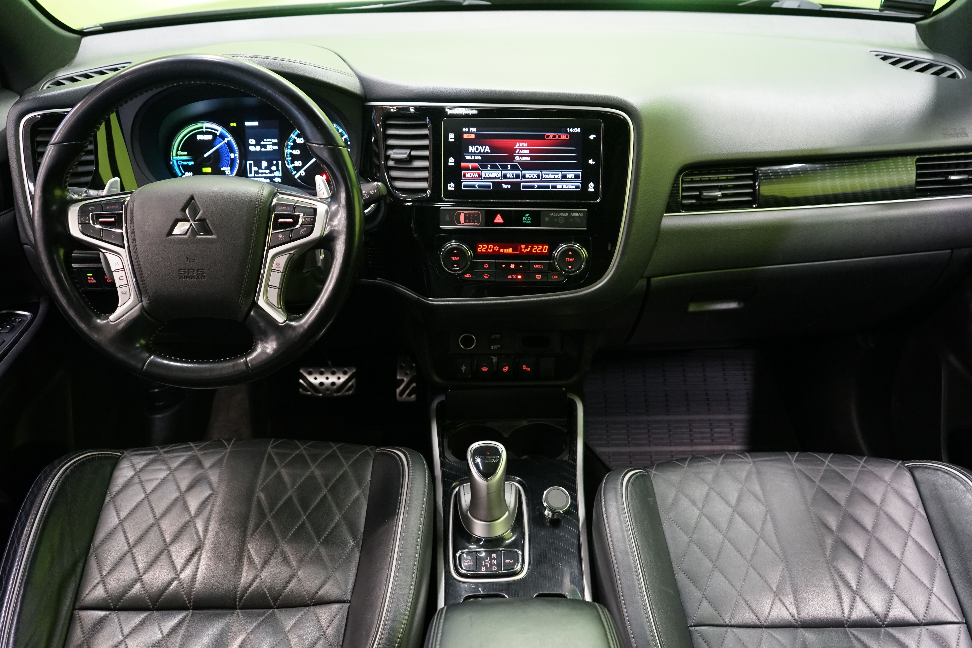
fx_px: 810
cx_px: 486
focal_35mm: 30
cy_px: 324
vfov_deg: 43.6
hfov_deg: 61.9
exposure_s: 1/25
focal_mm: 30
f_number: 4.5
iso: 2500
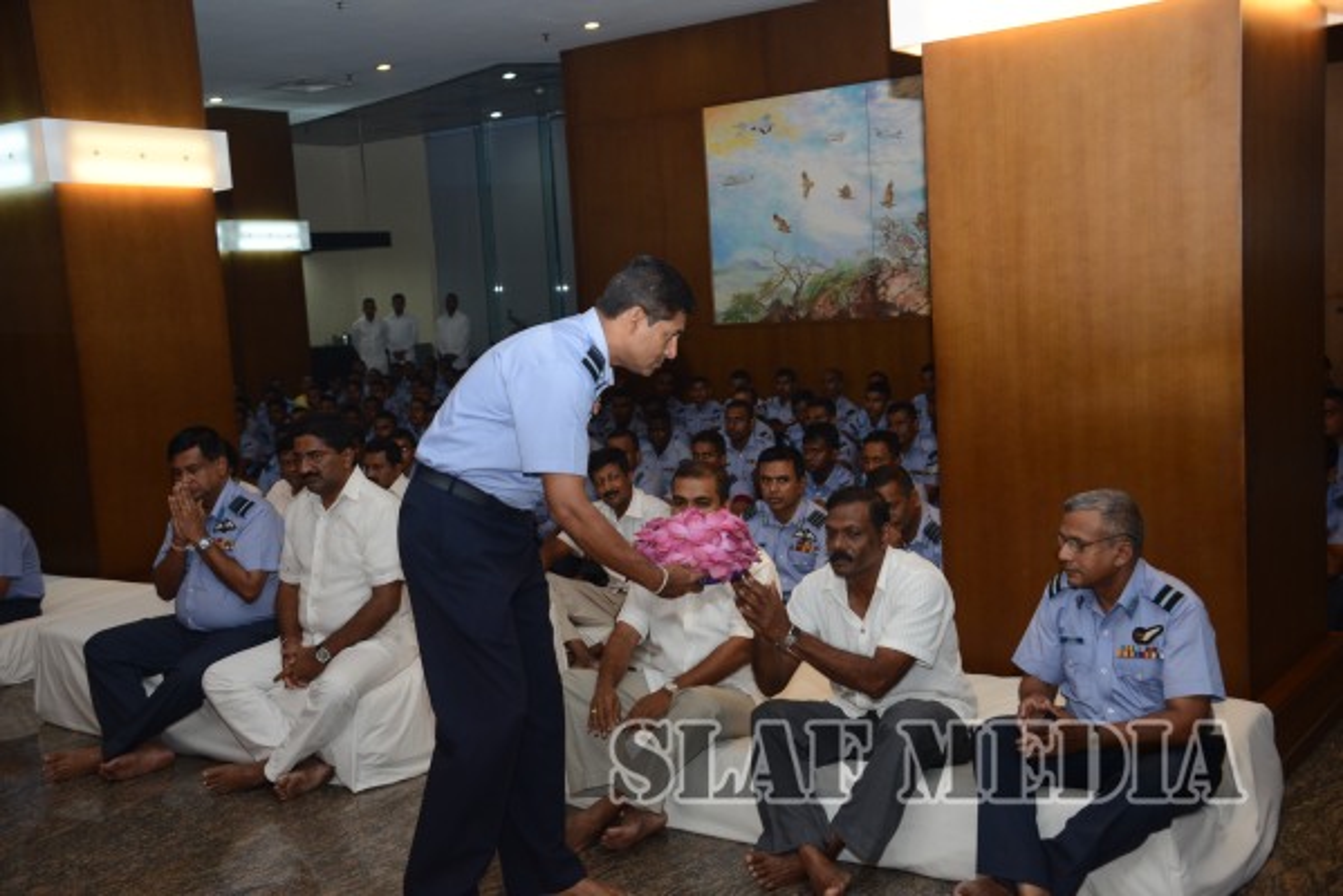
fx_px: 1493
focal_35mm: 40
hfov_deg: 48.4
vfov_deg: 33.4
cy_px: 448
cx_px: 672
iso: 1600
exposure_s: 1/125
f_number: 5.6
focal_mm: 40
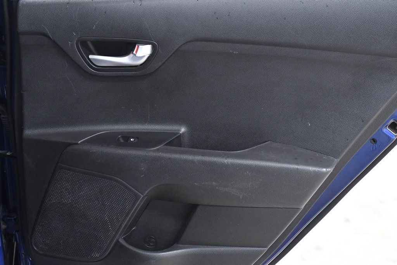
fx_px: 860
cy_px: 132
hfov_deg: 26.0
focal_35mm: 78
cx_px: 198
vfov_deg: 17.5
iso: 2500
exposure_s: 1/250
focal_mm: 52
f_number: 3.5
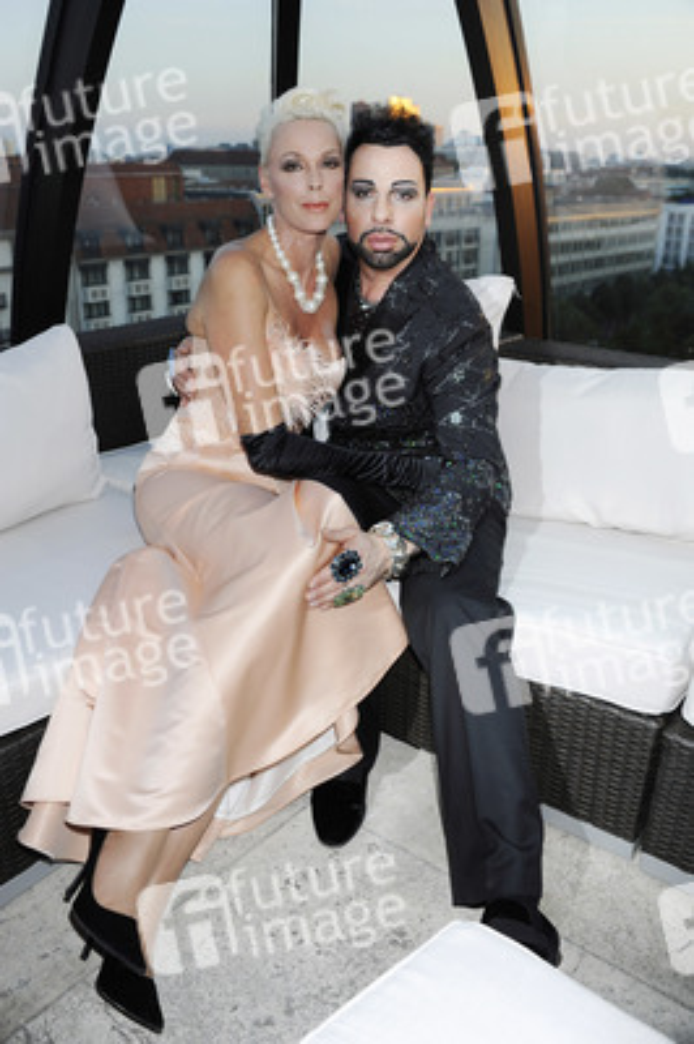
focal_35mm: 32
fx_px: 927
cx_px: 347
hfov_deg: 41.0
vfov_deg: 58.8
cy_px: 522
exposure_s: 1/160
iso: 640
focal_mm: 32
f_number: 5.6
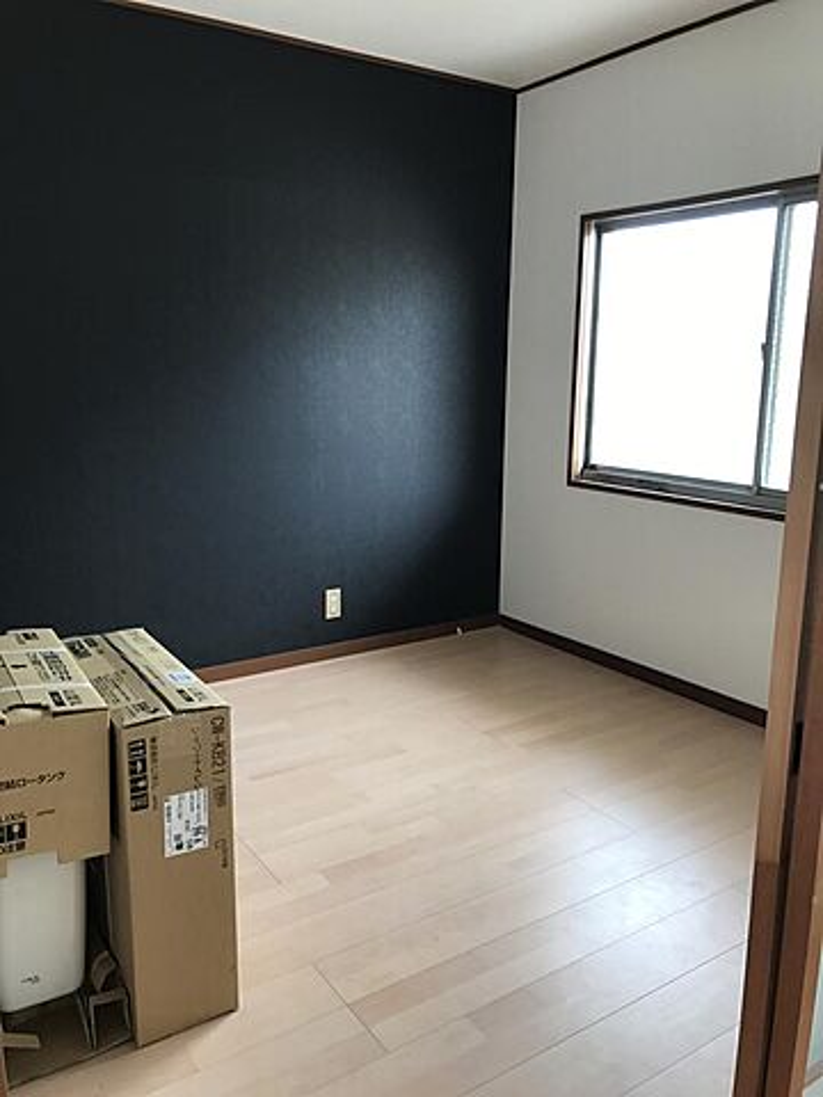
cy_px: 548
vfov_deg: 63.4
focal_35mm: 28
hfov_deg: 49.7
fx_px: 888
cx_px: 412
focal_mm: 3.99
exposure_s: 1/60
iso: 32
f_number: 1.8
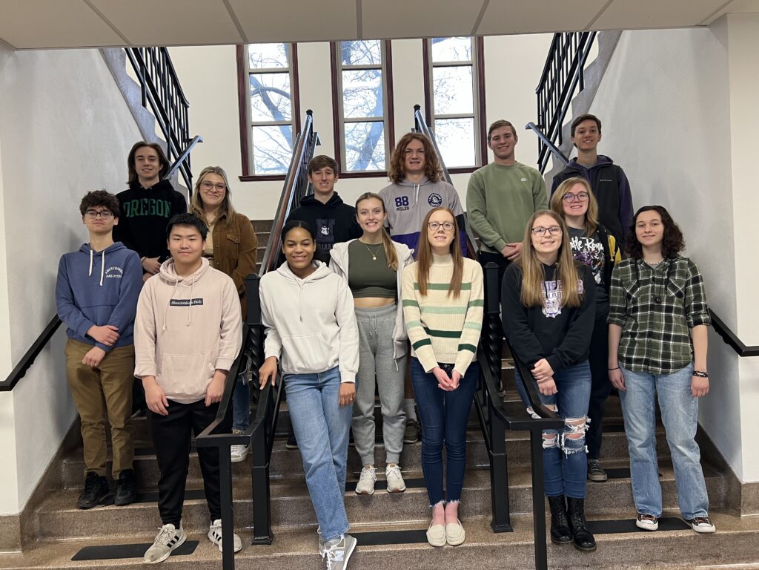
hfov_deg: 67.3
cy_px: 285
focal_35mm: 26
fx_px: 570
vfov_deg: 53.1
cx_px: 380
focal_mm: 5.7
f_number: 1.5
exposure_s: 1/60
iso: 125
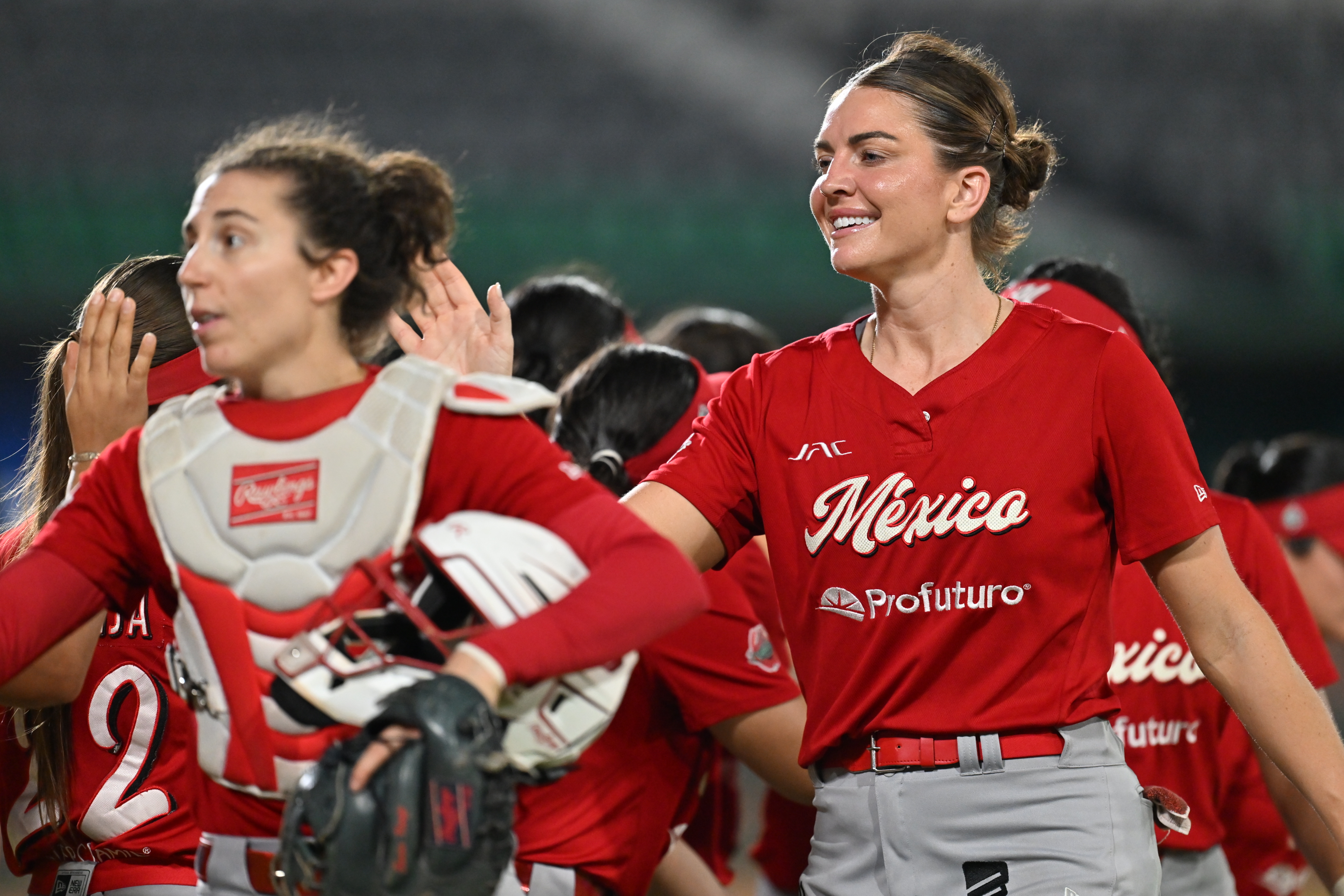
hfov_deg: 5.2
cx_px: 672
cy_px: 448
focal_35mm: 400
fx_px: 14932
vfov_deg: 3.4
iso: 2500
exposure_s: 1/1000
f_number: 2.8
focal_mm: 400
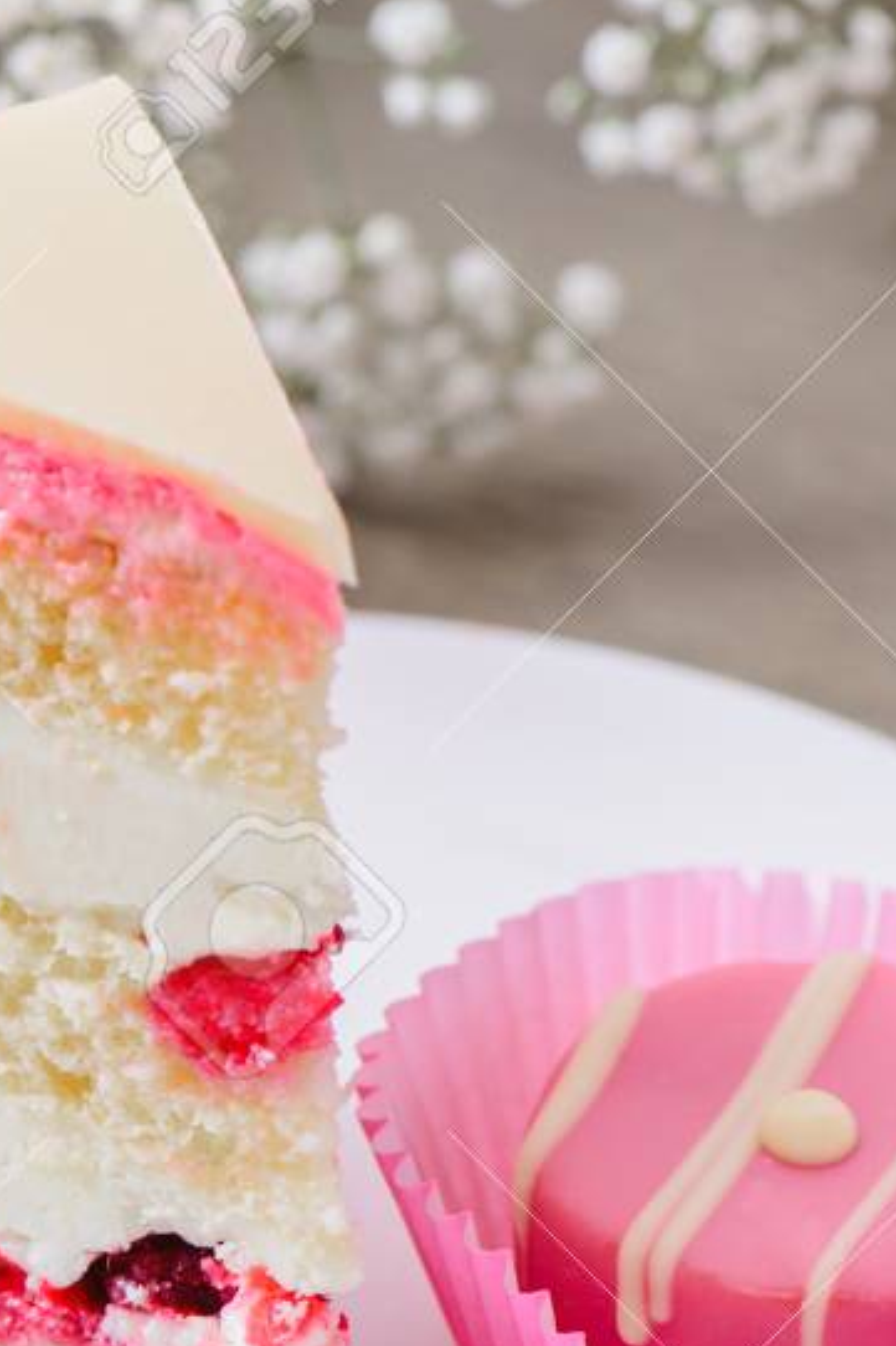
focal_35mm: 252
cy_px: 472
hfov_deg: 5.4
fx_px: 9413
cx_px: 170
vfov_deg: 8.2
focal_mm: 105
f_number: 9
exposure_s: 1/160
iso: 100
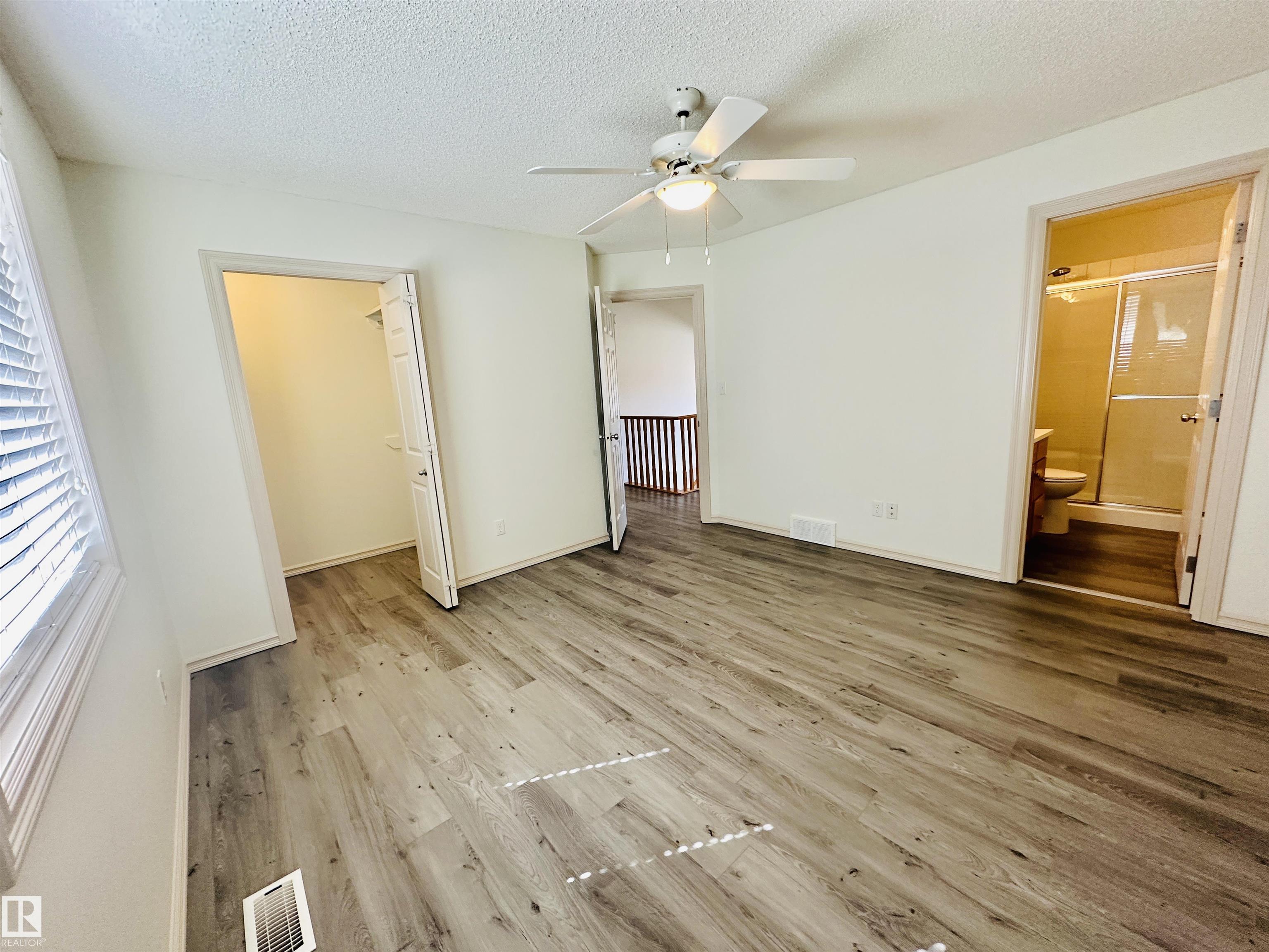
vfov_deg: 85.7
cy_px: 476
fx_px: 513
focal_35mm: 14
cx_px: 634
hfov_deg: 102.1
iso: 250
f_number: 2.2
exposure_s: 1/120
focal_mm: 2.22
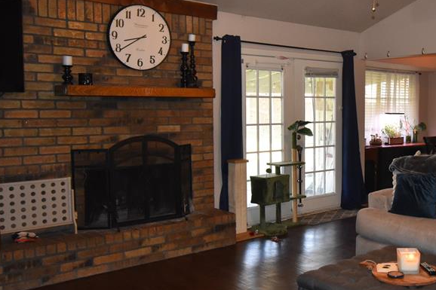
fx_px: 483
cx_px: 331
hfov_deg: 46.7
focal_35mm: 40
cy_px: 145
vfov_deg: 33.5
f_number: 5.3
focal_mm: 15
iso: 1600
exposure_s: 1/125
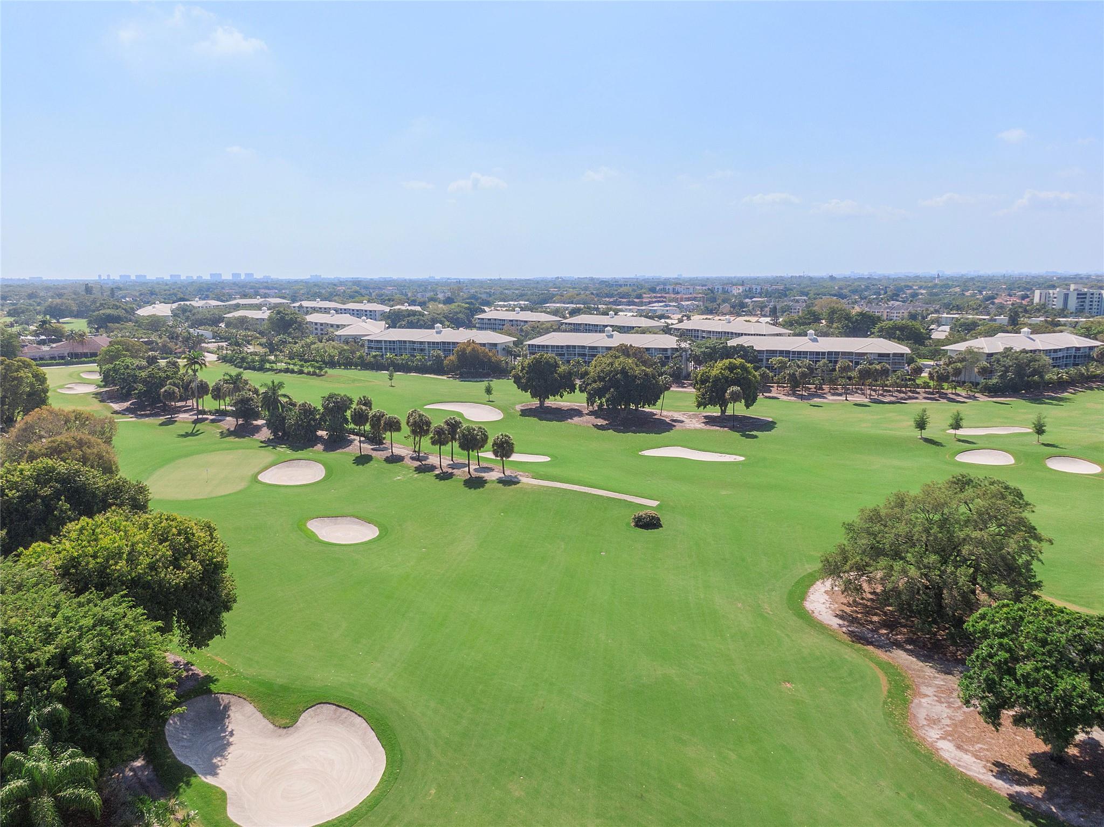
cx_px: 552
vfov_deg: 56.8
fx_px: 765
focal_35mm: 24
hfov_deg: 71.6
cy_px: 414
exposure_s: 1/1600
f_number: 2.8
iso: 100
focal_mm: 4.39
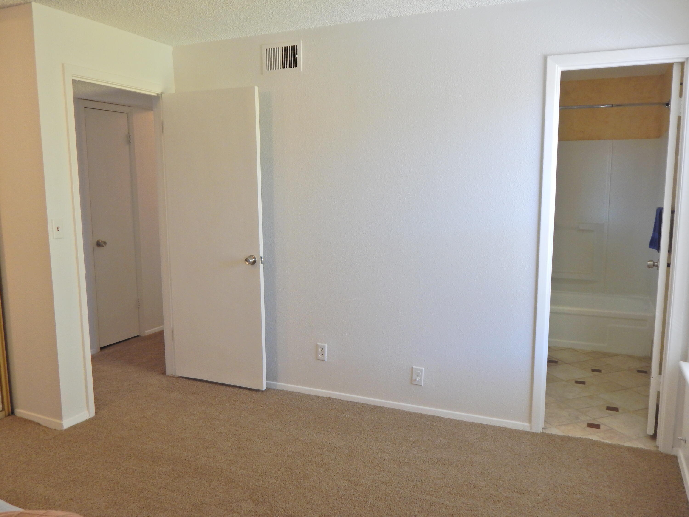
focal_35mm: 28
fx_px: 557
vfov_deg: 49.7
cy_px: 258
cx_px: 344
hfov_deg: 63.4
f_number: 3.2
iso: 180
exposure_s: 1/30
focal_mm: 5.1
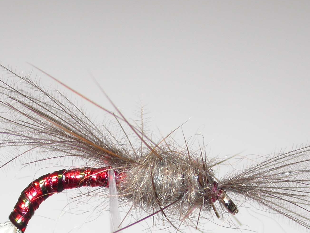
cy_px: 193
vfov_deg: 6.0
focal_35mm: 246
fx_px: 2203
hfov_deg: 8.0
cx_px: 137
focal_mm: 29.3
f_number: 4.8
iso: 100
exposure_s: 1/92.1
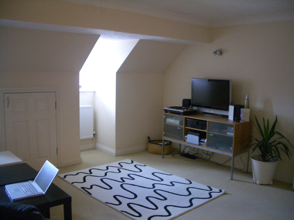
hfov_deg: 52.6
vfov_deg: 40.7
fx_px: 297
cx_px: 147
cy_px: 110
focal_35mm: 35
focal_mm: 5.8
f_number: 2.6
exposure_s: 1/40
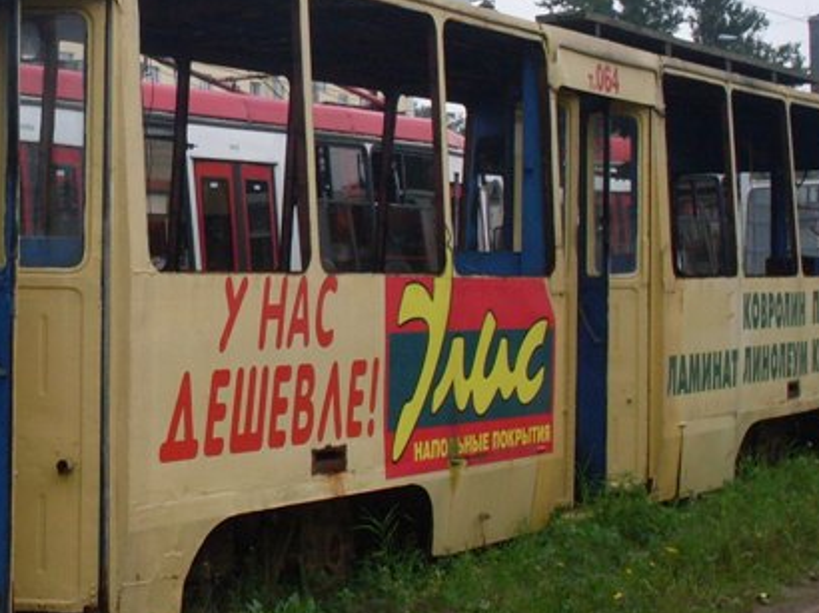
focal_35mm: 95
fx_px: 2246
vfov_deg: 15.5
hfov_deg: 20.1
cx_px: 18
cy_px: 182
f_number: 8.4
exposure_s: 1/60
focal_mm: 6.3
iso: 80
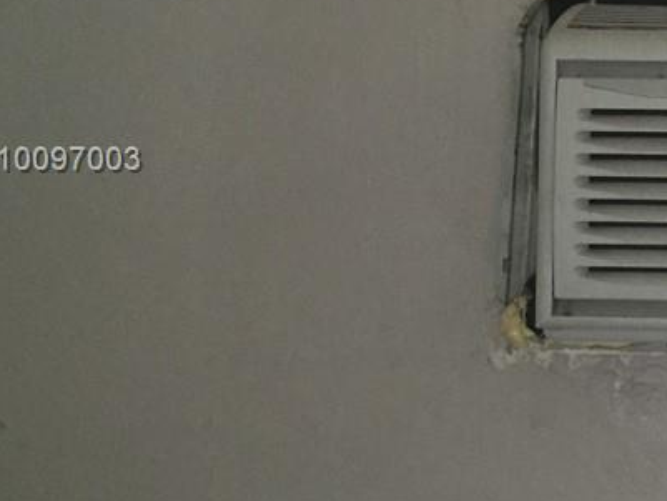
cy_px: 161
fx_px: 1426
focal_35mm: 74
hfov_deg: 23.8
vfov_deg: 19.8
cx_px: 820
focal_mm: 4.15
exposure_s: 1/30
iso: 200
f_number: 2.2
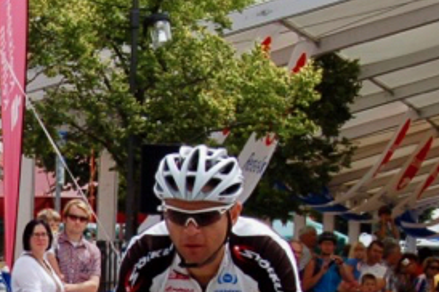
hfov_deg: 7.9
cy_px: 418
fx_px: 3142
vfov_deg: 5.3
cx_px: -199
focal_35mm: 258
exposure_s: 1/320
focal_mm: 46
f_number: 9
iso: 200
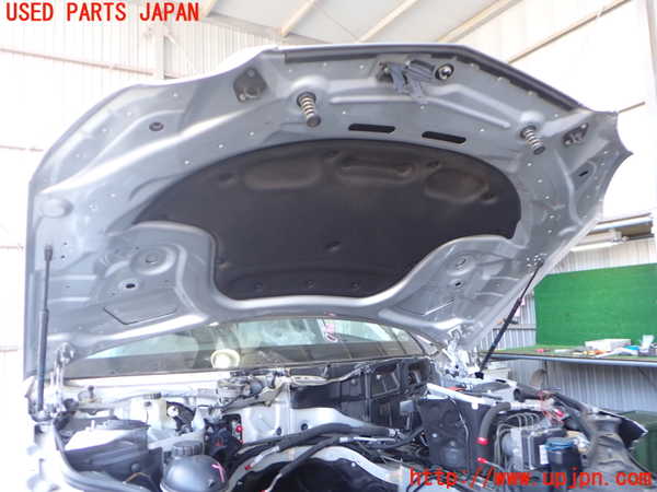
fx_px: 569
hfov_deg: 60.0
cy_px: 246
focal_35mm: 30
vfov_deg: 46.8
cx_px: 328
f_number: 2.3
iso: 200
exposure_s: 1/50
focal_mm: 5.4
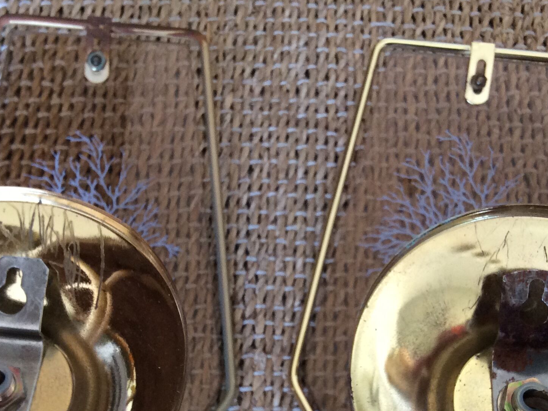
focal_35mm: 57
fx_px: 902
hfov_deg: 33.8
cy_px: 315
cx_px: 260
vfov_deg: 25.3
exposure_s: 1/25
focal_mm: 3.3
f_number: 2.4
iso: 100
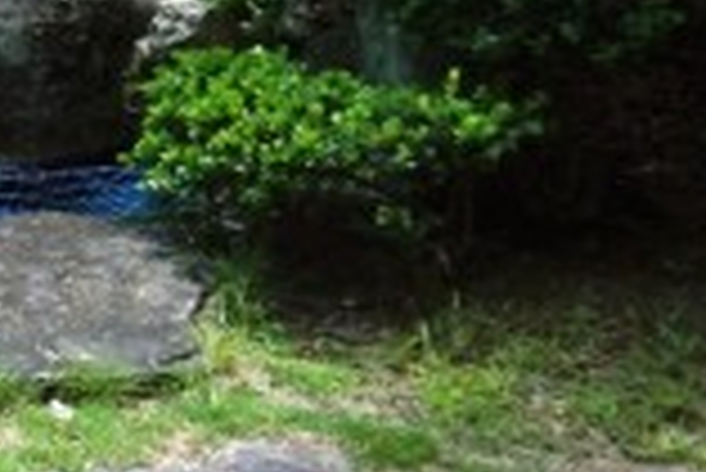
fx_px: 3592
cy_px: 45
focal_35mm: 183
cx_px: -1075
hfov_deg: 9.7
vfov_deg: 7.5
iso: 100
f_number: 8
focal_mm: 16
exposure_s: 1/80
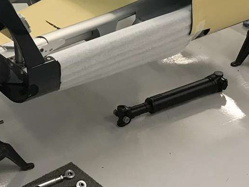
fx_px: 777
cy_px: -25
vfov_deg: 13.4
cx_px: 28
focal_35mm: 108
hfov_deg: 17.9
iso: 25
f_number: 1.8
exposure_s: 1/33
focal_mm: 3.99
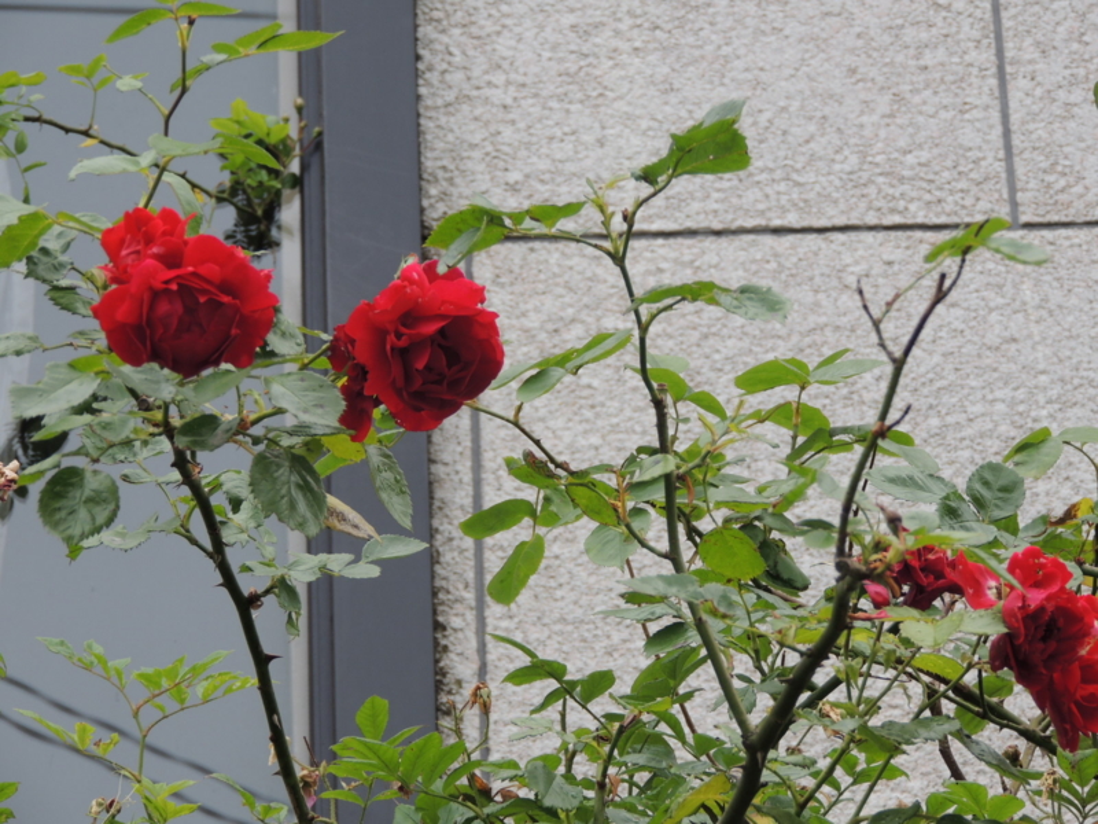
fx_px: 7137
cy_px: 412
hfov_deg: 8.8
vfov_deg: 6.6
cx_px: 549
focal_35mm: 225
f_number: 4.6
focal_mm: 40.1
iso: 100
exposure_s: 1/320
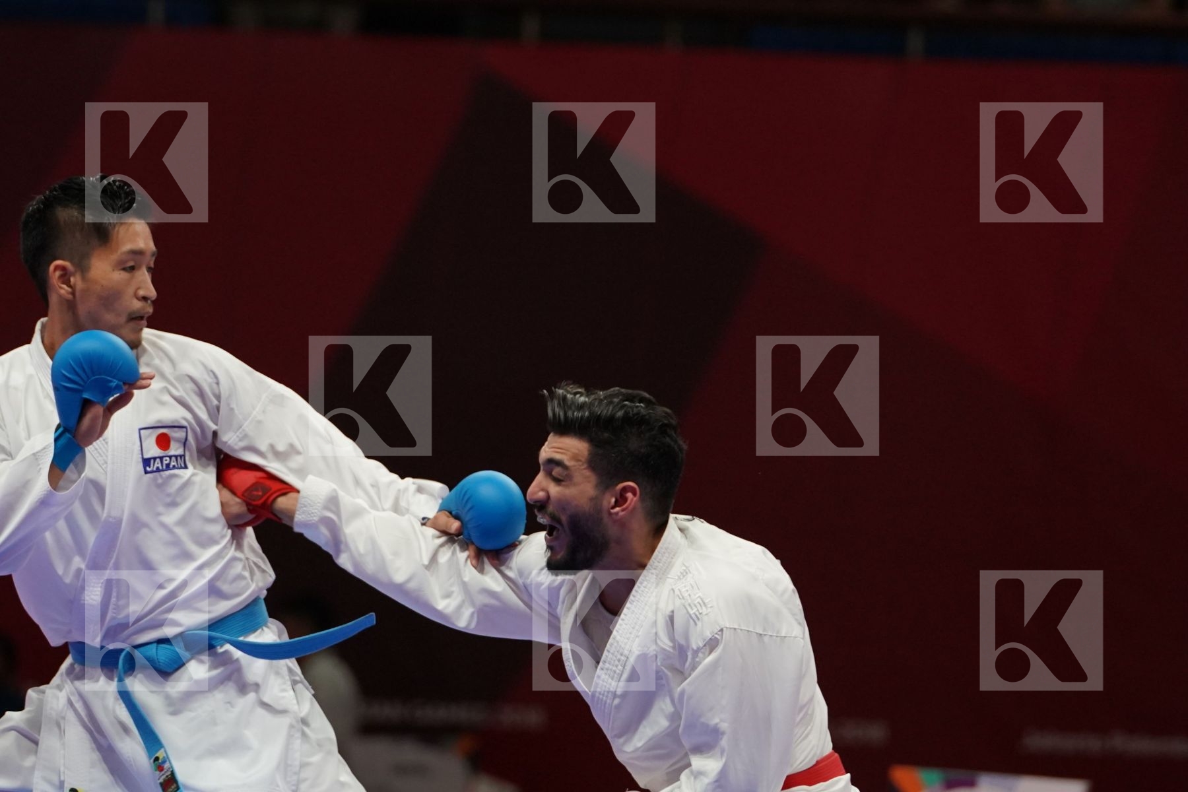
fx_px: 9404
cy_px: 396
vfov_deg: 4.8
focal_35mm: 285
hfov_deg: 7.2
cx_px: 594
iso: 2500
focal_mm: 190
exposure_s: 1/1000
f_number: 4
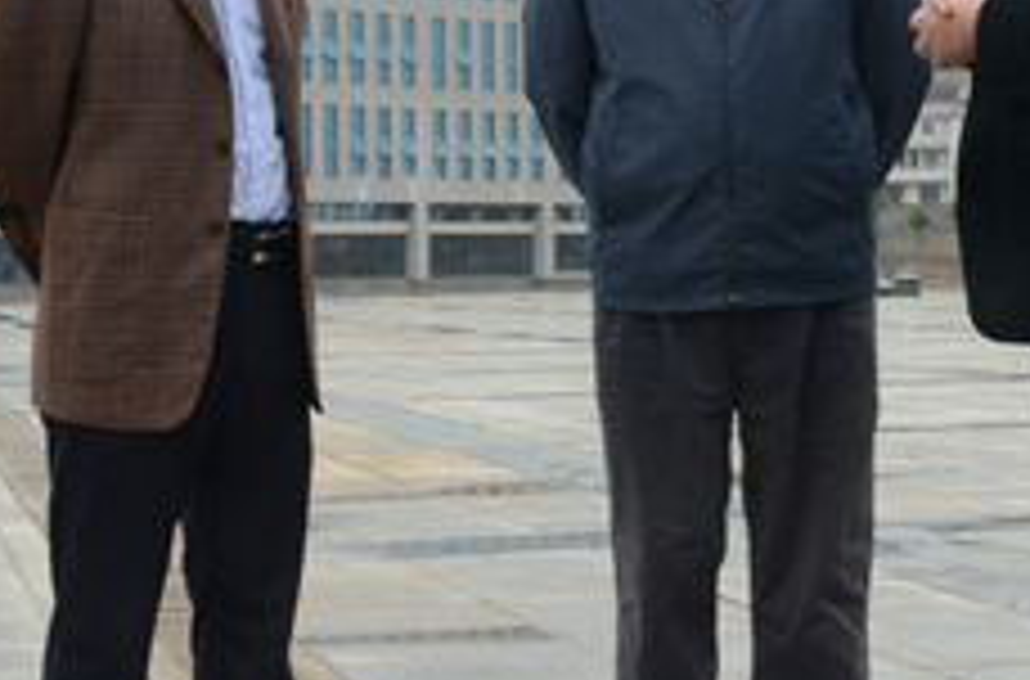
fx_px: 2880
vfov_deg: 13.4
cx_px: 706
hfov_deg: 20.2
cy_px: 122
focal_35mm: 101
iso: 180
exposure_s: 1/8
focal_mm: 28
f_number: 16
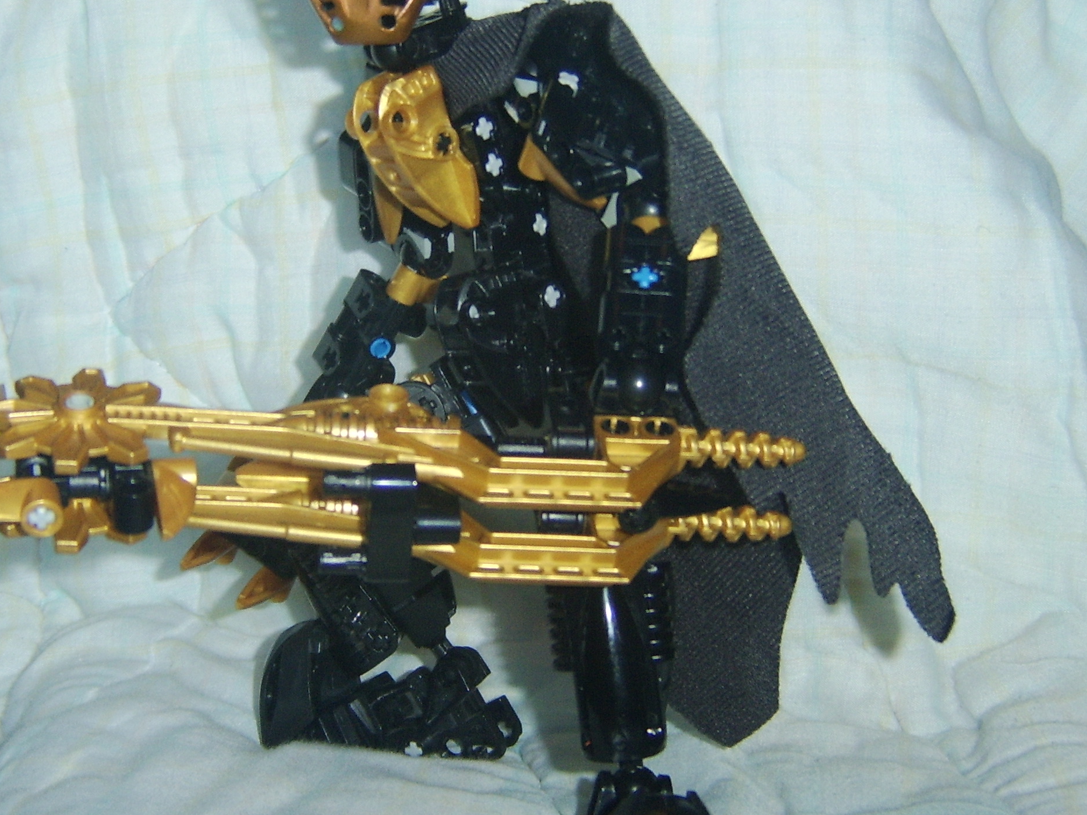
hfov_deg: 37.3
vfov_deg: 28.5
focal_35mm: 51
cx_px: 427
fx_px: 1601
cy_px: 321
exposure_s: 1/30
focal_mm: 8.13
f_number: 2.7
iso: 141
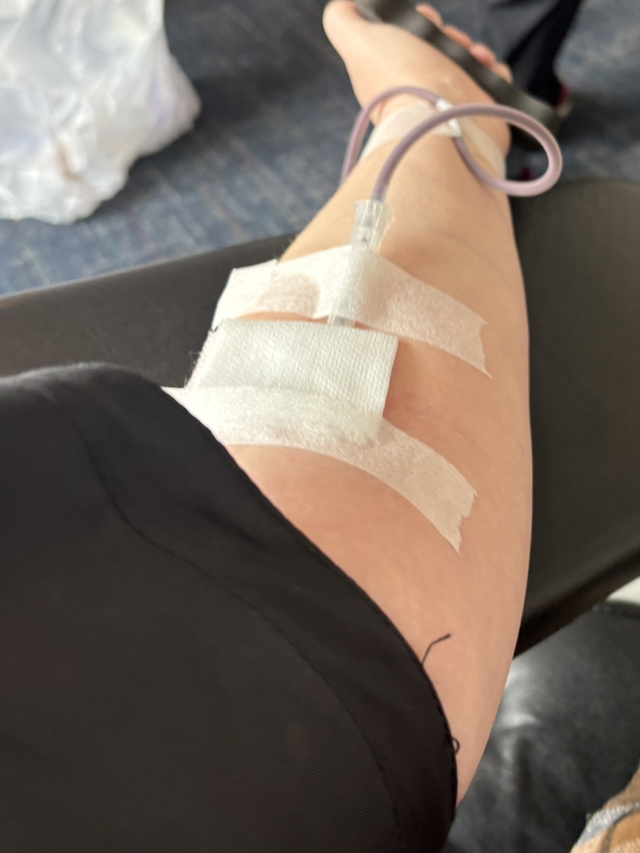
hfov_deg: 37.3
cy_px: 308
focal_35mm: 38
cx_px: 433
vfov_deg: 48.4
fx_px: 937
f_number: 1.6
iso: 125
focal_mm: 5.96
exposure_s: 1/60
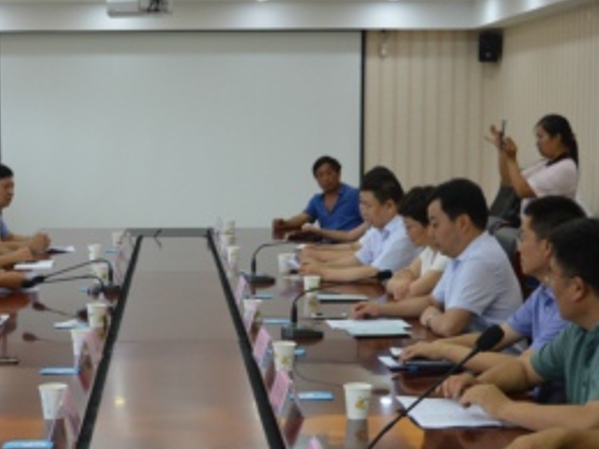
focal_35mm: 75
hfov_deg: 25.8
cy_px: 286
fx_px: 1298
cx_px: 187
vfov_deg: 19.6
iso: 400
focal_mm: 20
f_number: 3.8
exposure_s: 1/50
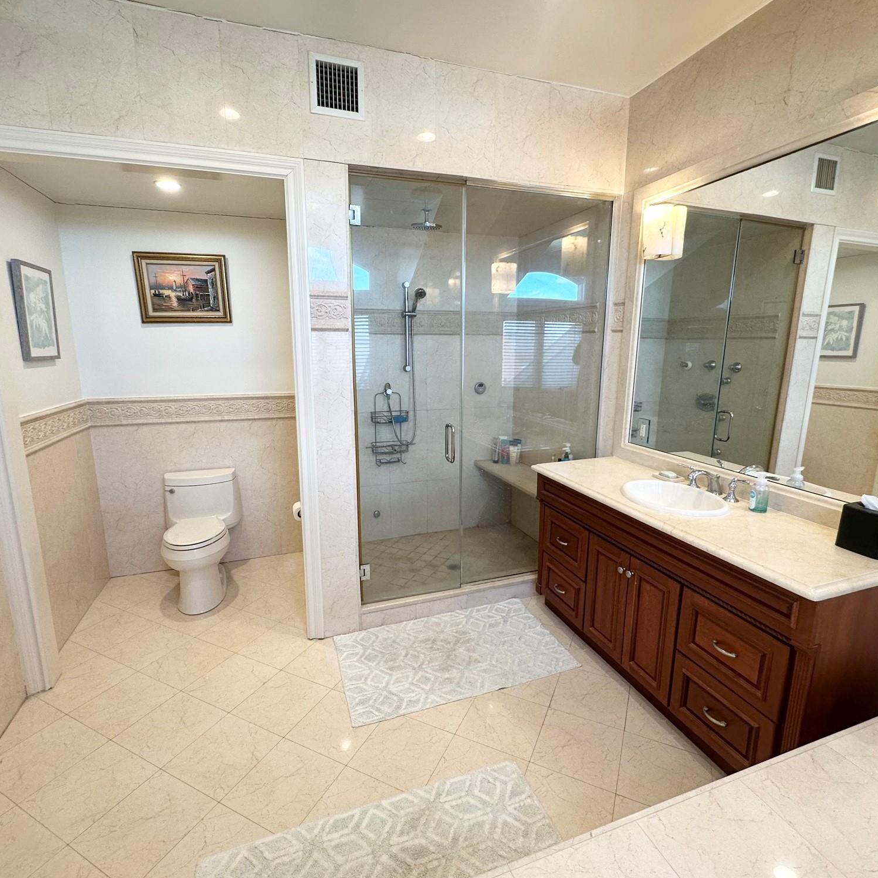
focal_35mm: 17
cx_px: 442
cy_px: 438
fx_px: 488
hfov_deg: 84.0
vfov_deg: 84.0
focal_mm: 2.22
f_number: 2.2
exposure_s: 1/120
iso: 125
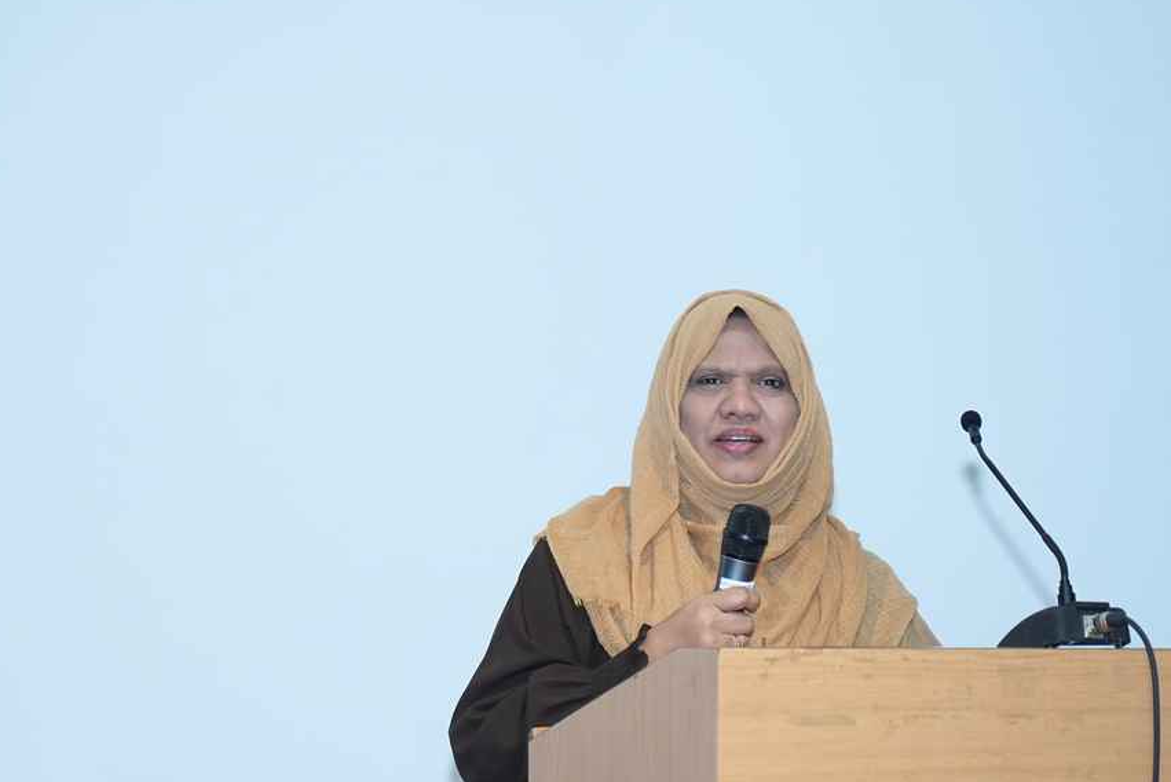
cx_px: 680
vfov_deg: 9.3
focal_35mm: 148
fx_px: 4815
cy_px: 379
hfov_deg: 13.9
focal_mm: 105
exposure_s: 1/160
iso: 1250
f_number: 4
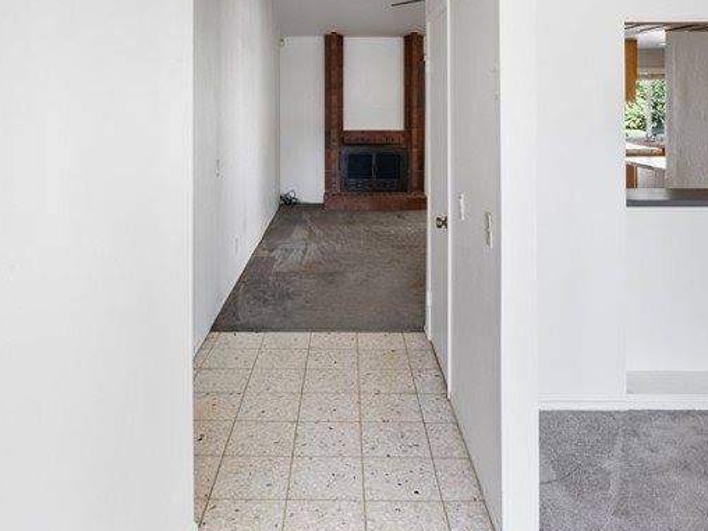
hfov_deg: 58.3
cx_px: 337
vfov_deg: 43.4
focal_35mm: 31
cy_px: 109
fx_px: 634
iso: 100
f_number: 20
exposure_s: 8
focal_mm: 16
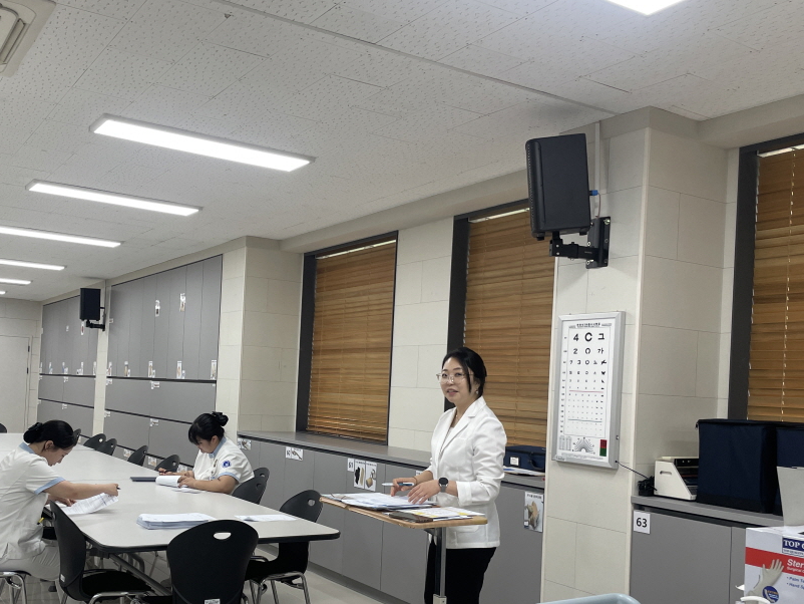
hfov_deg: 51.0
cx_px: 318
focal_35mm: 36
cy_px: 391
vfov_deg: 39.3
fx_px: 836
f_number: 1.6
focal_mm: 4.2
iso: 80
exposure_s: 1/120
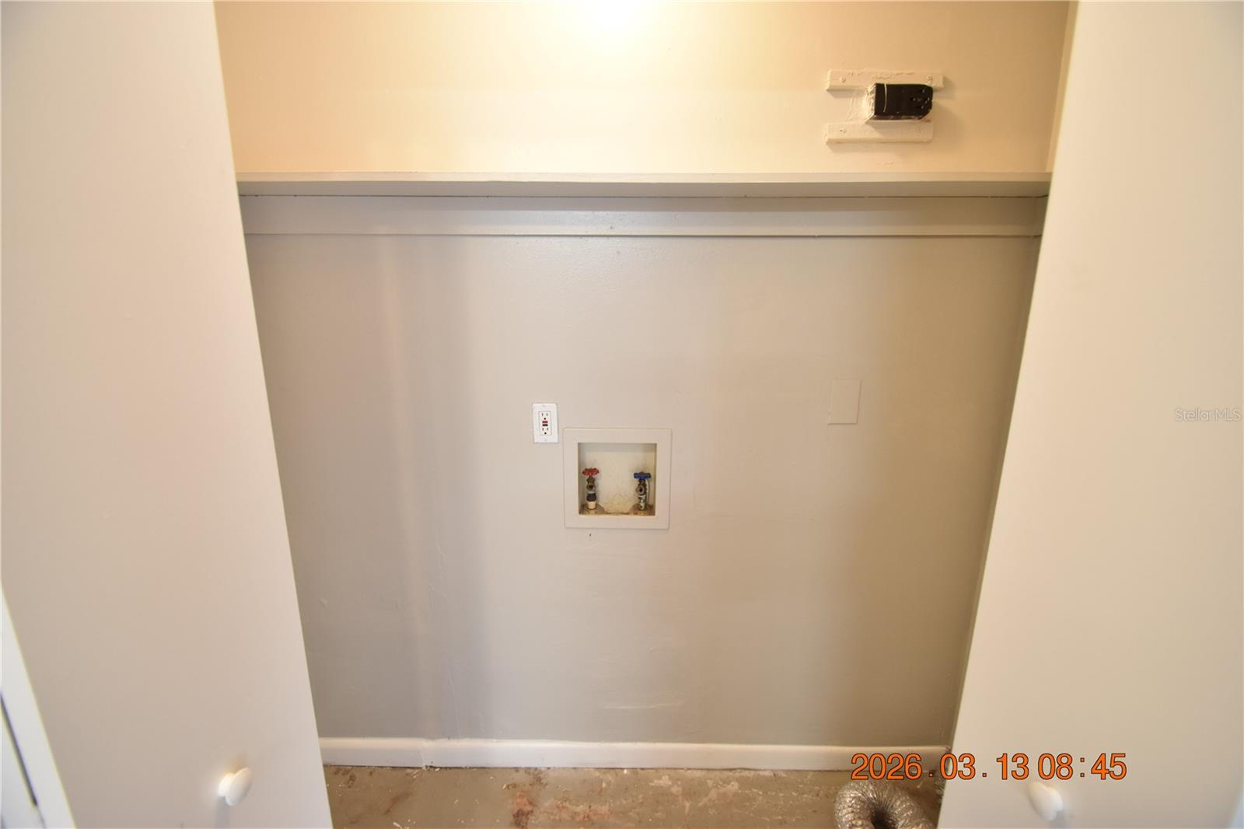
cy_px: 414
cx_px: 622
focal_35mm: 15
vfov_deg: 77.3
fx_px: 518
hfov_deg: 100.4
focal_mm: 10
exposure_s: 1/20
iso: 800
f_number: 3.5
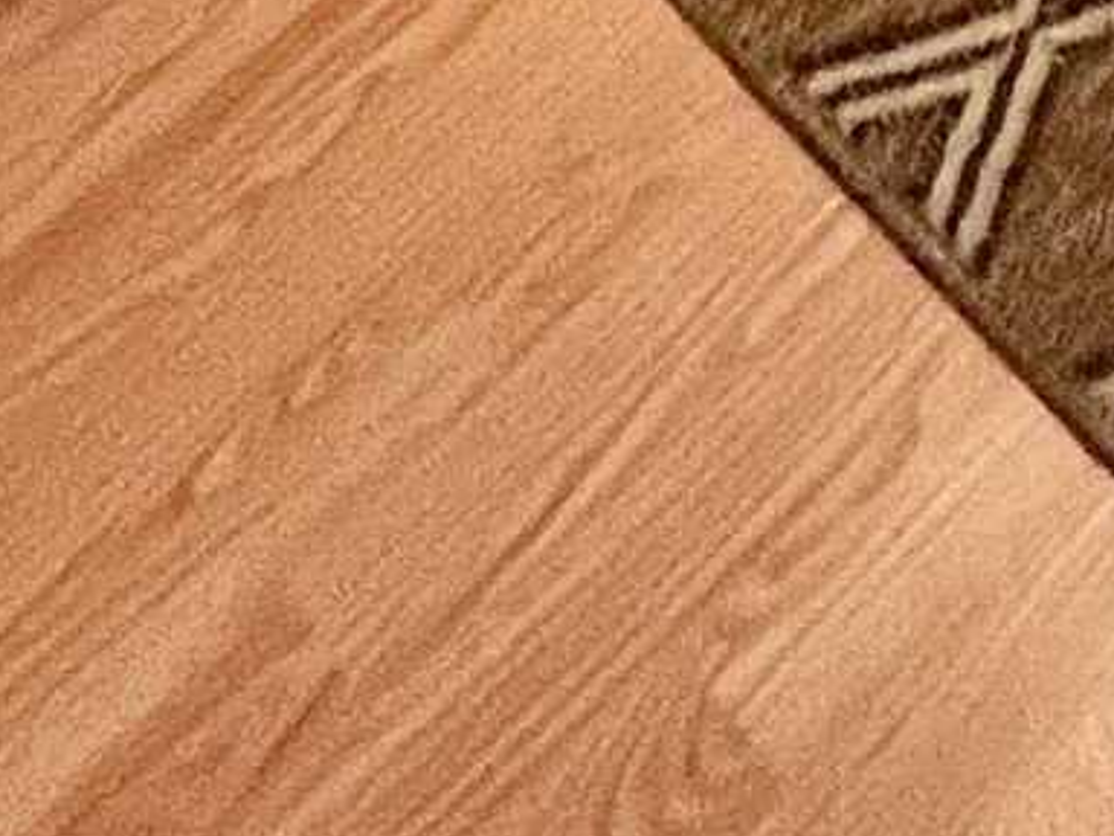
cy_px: -2392
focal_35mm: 104
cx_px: 1889
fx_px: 3347
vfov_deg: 8.4
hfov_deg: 16.4
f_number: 1.8
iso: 250
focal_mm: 1.57
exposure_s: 1/120
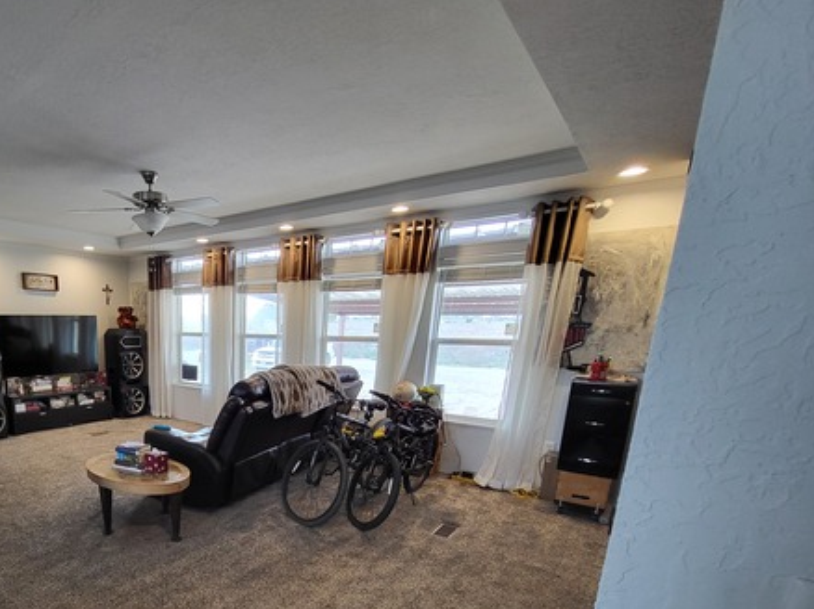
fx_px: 447
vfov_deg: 65.3
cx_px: 221
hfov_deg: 79.4
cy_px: 440
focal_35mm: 19
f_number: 2.2
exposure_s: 1/60
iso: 200
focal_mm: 1.74
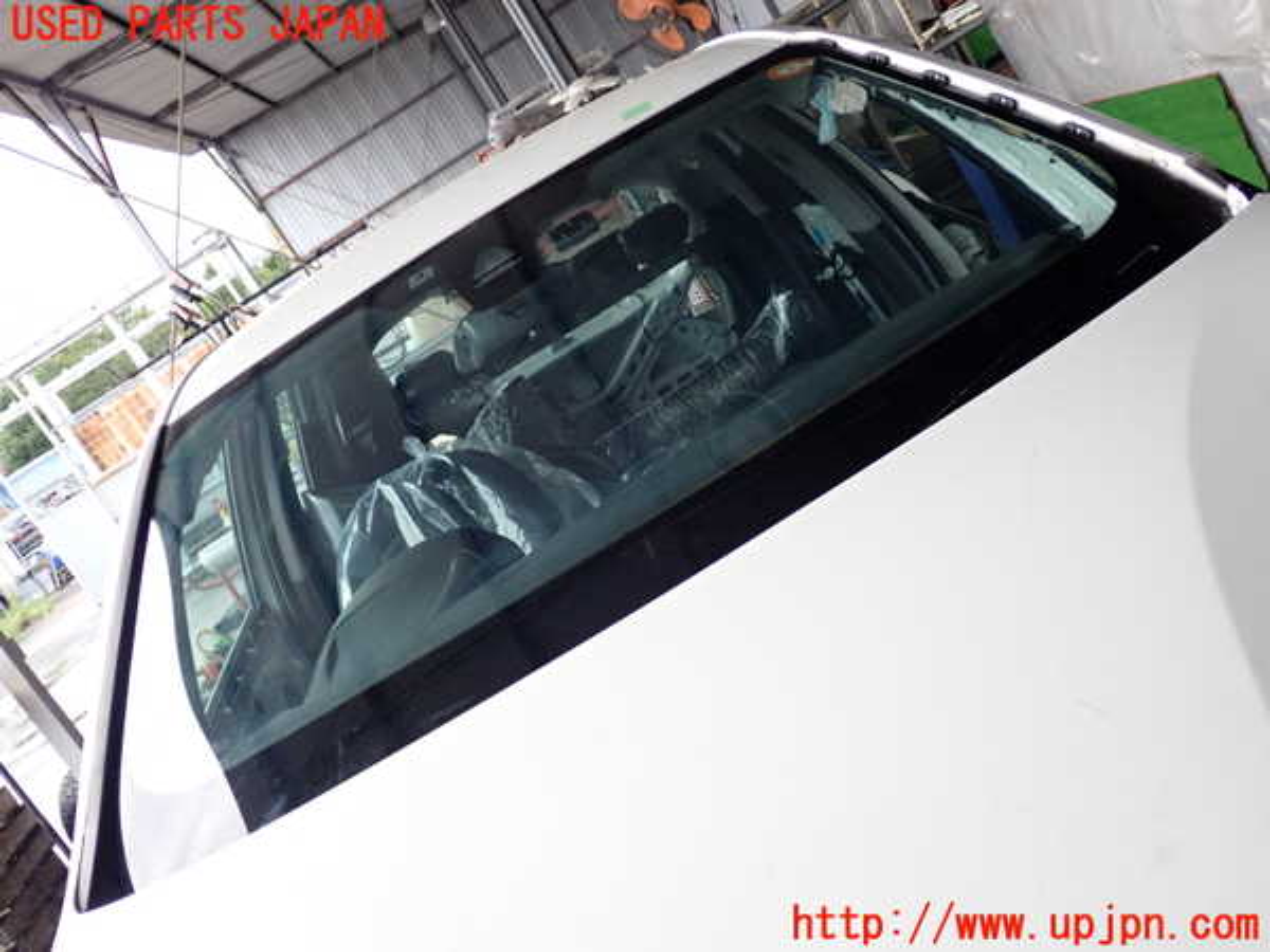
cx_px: 635
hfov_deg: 51.4
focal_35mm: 36
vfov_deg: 39.7
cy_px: 476
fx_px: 1321
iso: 250
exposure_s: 1/125
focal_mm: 6.37
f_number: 2.5
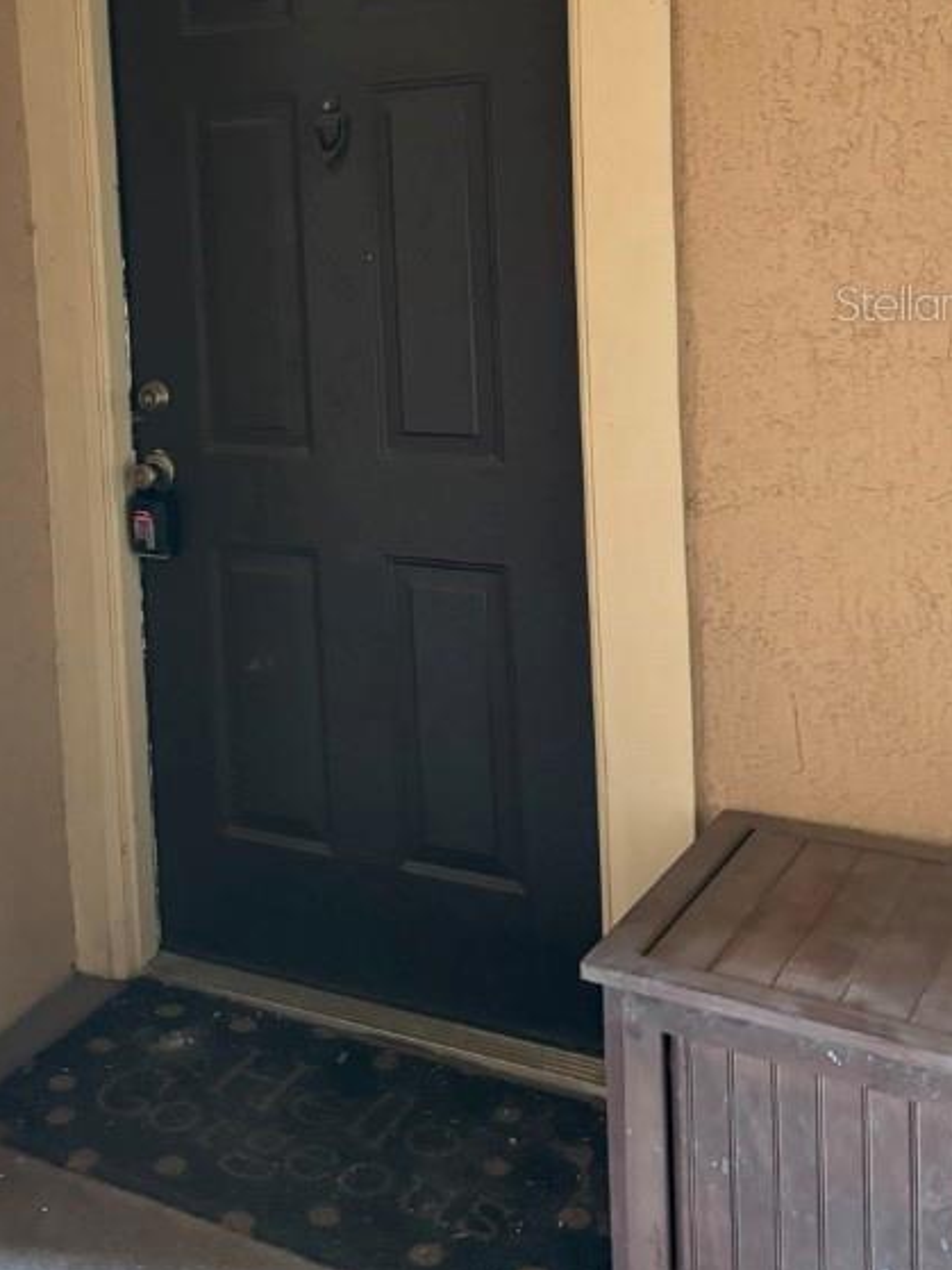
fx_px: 1614
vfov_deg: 41.6
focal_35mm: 44
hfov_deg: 31.9
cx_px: 177
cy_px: 302
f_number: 1.78
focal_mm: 6.76
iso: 800
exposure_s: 1/54
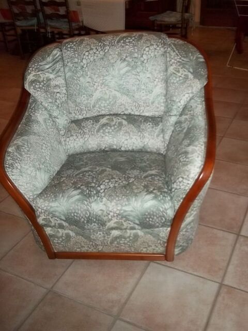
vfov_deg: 51.4
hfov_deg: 39.7
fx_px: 344
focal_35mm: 36
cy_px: 166
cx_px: 124
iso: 160
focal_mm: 6.5
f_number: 3.1
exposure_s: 1/30
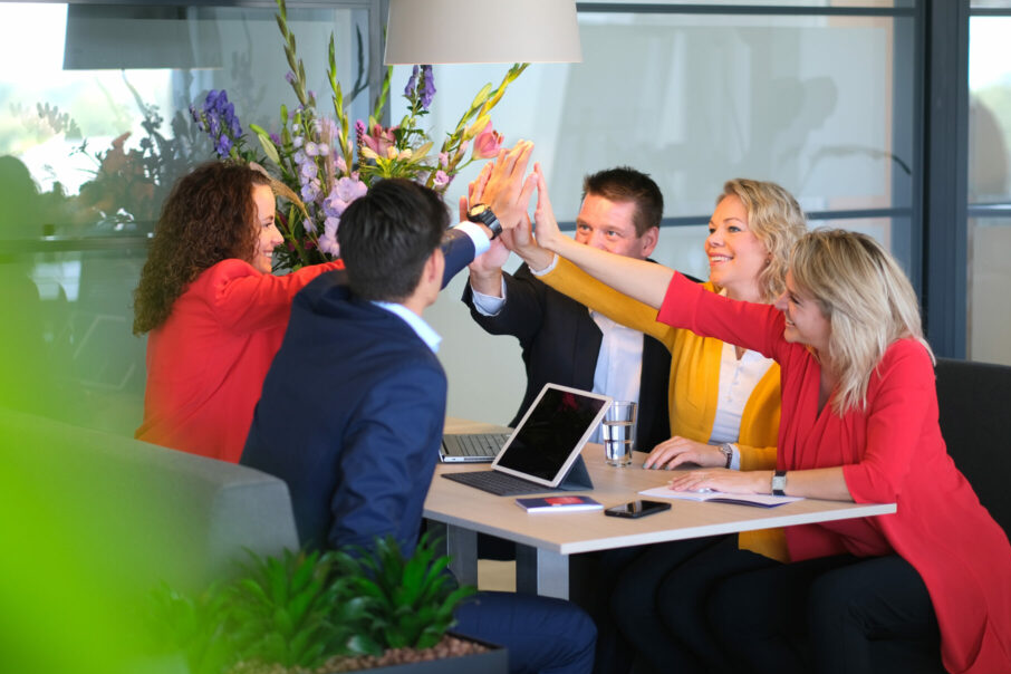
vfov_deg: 15.4
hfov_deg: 22.9
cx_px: 482
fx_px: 2499
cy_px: 347
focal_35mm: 89
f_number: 1.2
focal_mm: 56
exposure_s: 1/125
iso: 160
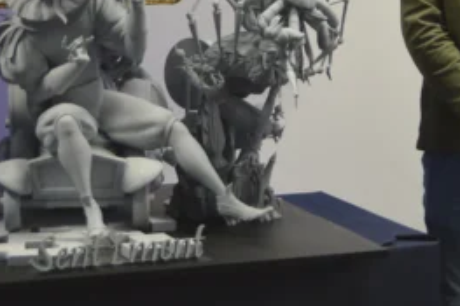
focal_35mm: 120
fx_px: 1532
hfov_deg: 17.0
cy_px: -102
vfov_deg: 11.1
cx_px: 339
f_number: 4
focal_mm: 28
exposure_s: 1/40
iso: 400
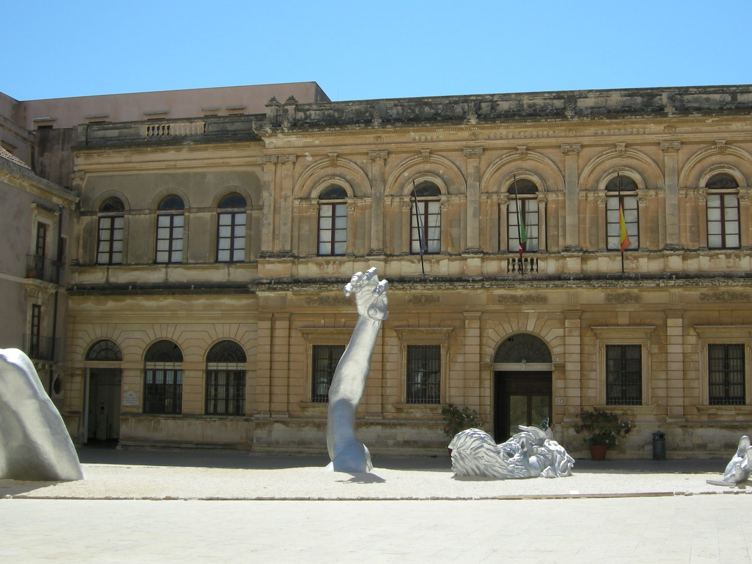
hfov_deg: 40.2
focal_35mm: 47
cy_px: 288
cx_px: 461
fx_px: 1021
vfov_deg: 30.9
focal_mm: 7.5
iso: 64
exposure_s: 1/310
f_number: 5.4
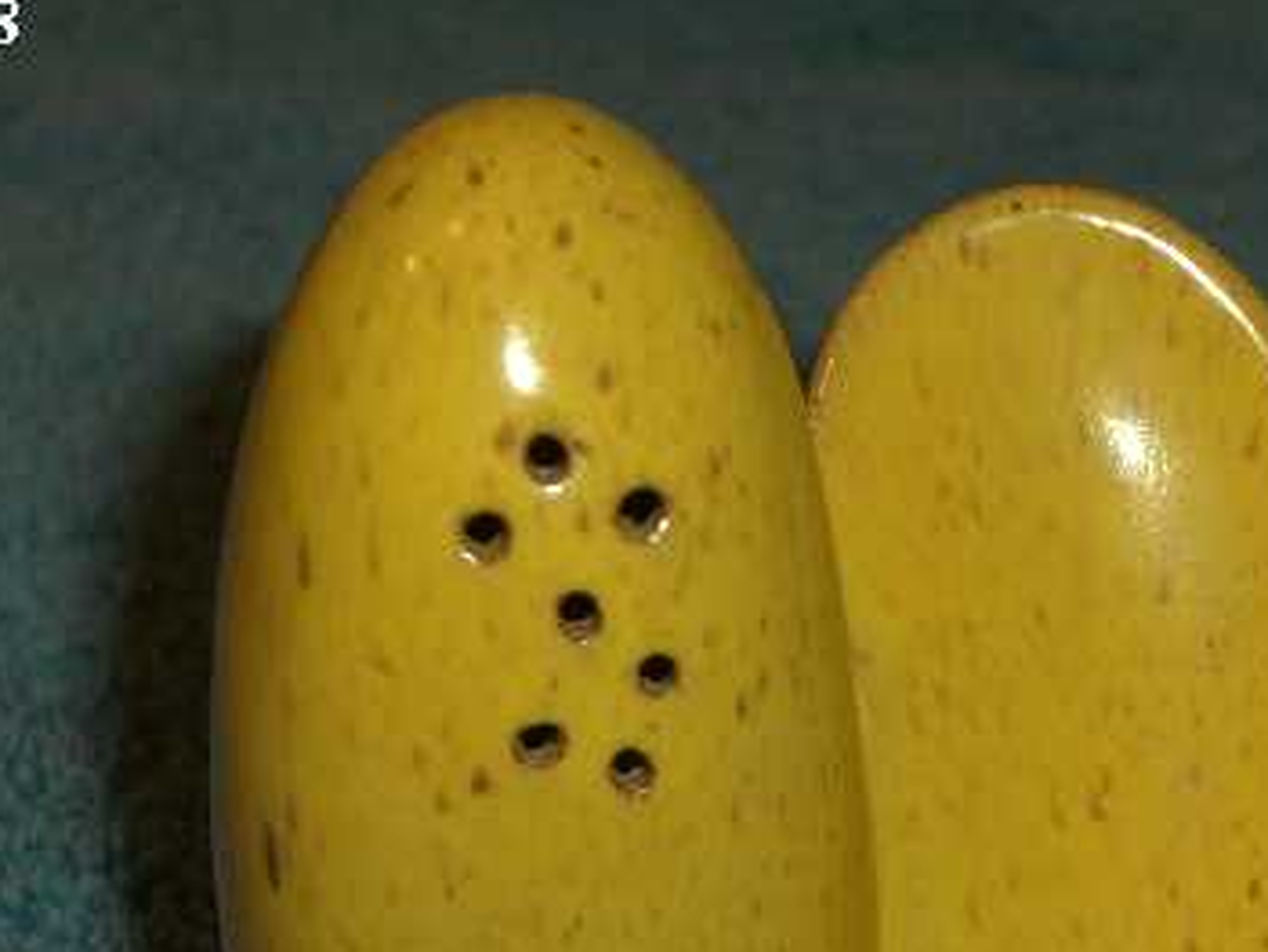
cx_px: 848
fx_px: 6231
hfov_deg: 11.6
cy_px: 851
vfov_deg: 8.7
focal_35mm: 170
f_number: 9.6
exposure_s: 1/30
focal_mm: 19.4
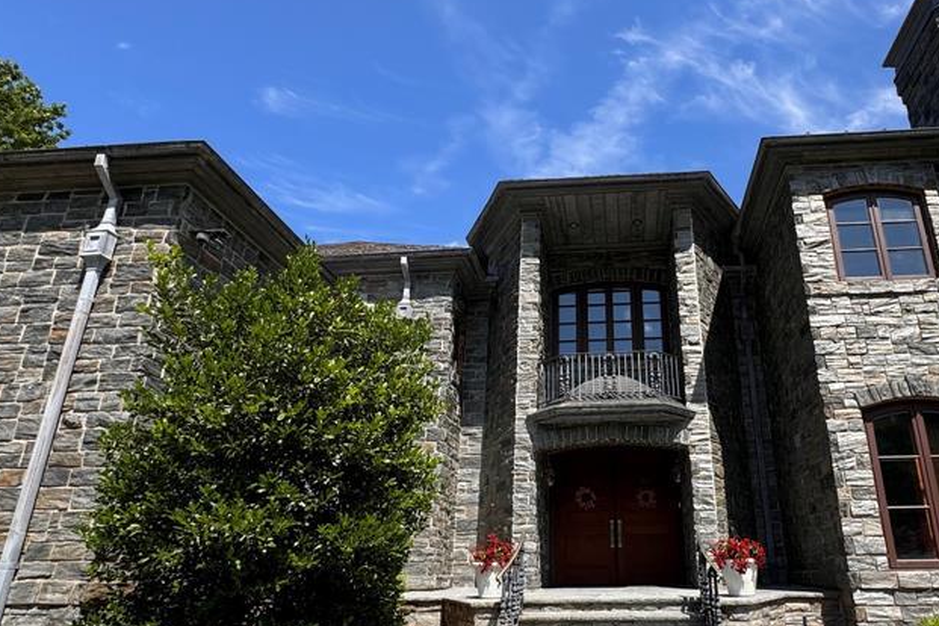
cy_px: 342
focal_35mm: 24
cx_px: 584
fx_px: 626
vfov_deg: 53.1
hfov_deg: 72.6
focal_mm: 2.22
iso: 40
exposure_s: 1/1299
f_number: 2.2
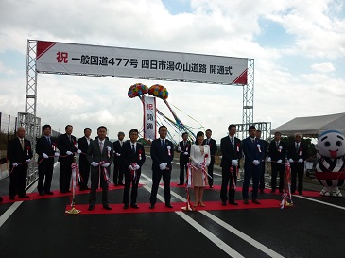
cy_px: 129
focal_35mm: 33
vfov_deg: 42.9
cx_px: 172
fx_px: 329
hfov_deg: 55.4
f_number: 8
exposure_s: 1/160
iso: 80
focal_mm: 5.5
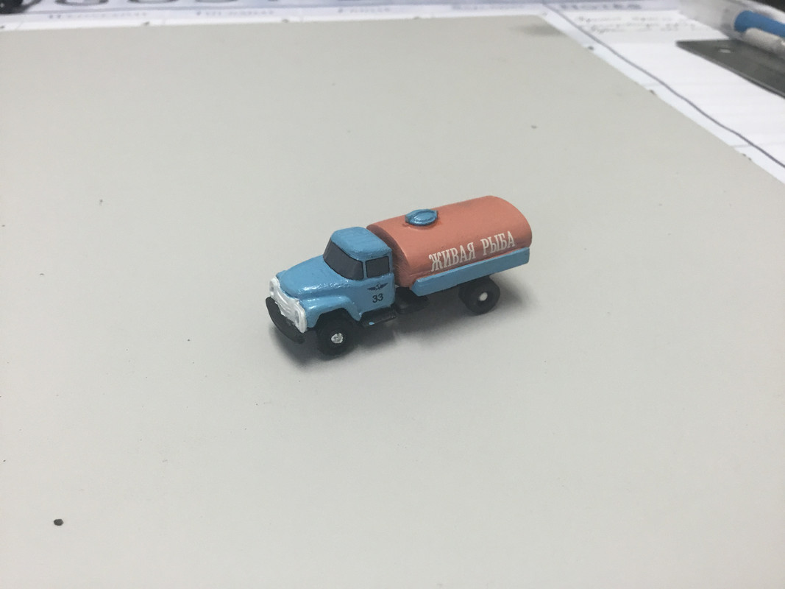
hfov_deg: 58.4
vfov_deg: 45.4
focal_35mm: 31
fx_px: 703
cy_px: 294
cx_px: 392
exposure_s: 1/30
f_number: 2.4
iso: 40
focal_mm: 3.3
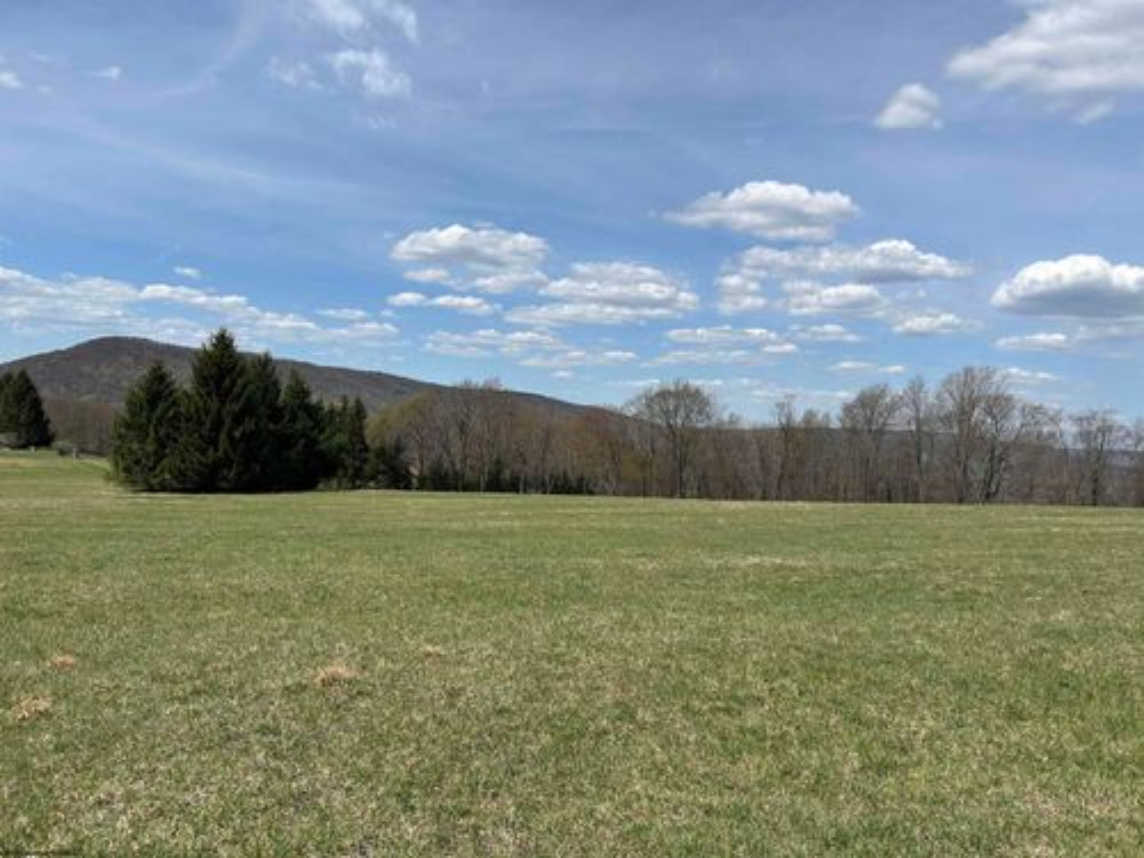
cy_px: 429
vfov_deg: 53.1
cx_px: 572
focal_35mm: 26
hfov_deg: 67.3
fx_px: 859
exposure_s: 1/5882
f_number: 1.5
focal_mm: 5.7
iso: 50
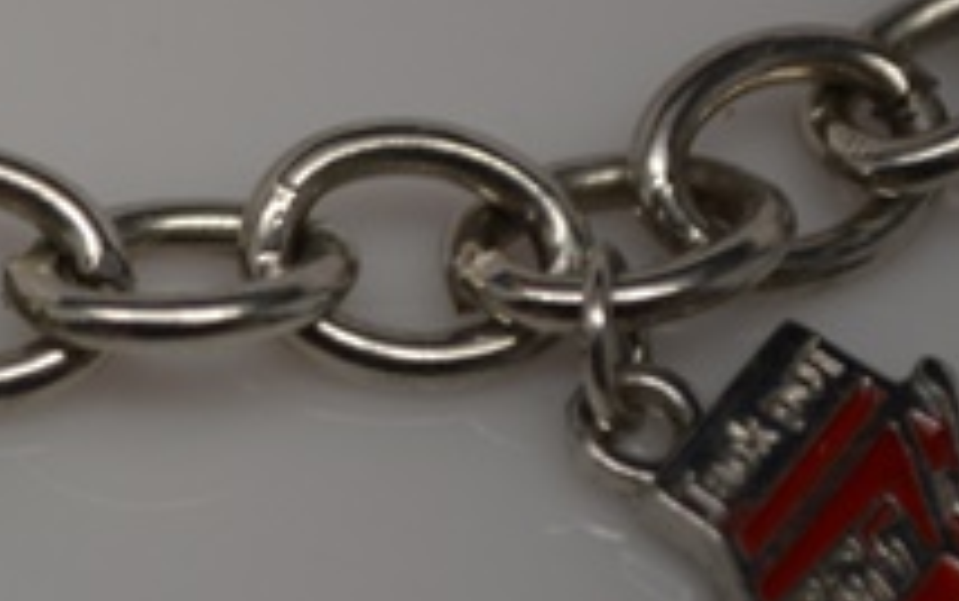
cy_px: 67
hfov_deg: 8.8
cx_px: -287
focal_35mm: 235
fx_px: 6156
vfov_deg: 5.6
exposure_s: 1/100
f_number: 5.6
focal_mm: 55
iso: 400
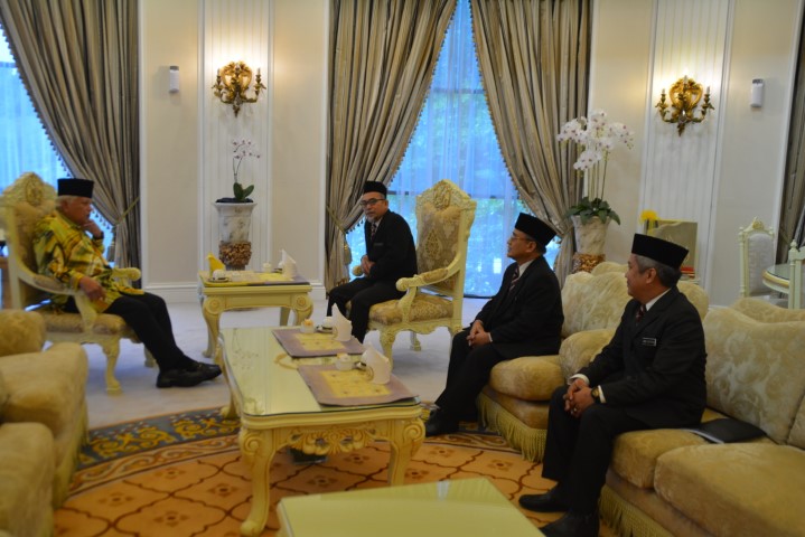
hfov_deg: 57.2
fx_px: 738
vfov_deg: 40.0
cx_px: 402
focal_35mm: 33
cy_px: 268
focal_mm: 22
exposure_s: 1/60
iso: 640
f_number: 4
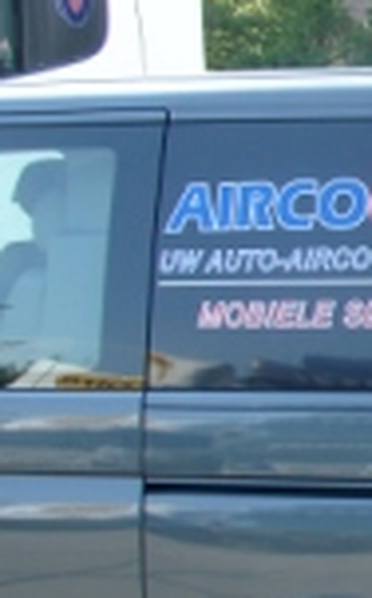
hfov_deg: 10.7
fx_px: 1741
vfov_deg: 19.5
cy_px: 305
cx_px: 831
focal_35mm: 107
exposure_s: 1/103
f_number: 4
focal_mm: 7.13
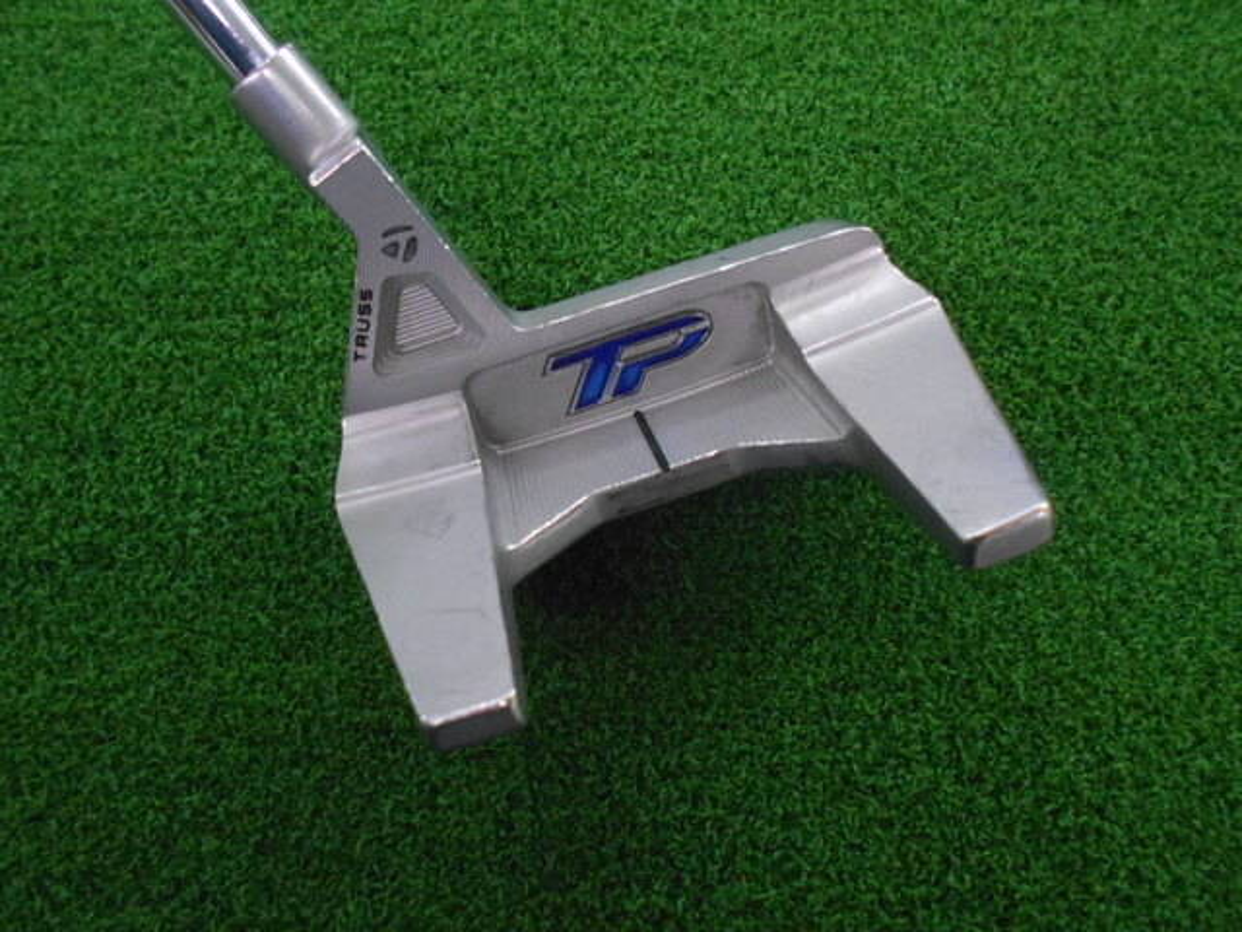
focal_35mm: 26
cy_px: 466
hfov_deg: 67.3
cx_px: 621
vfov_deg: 53.1
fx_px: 933
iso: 800
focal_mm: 4.6
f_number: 3.2
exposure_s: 1/160
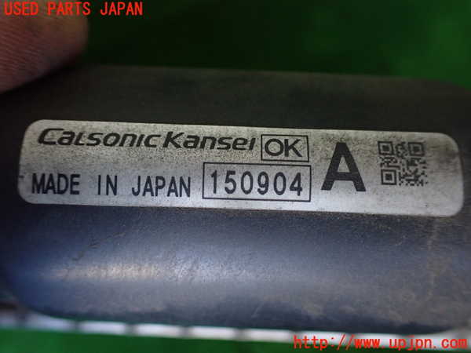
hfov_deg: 60.0
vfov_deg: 46.8
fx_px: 408
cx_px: 236
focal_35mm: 30
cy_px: 176
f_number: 2.3
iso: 500
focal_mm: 5.4
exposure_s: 1/125
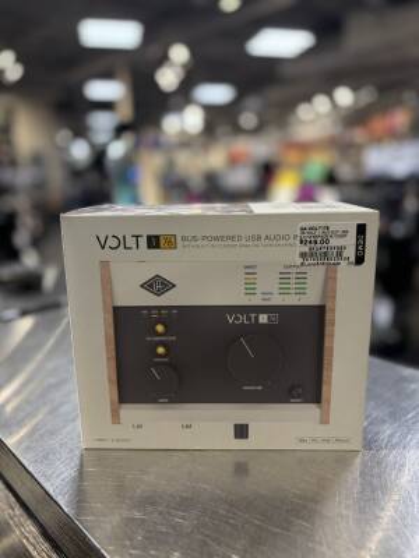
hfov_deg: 53.1
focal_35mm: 26
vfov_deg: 67.3
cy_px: 279
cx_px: 210
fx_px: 420
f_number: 1.6
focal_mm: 5.96
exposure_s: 1/120
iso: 125
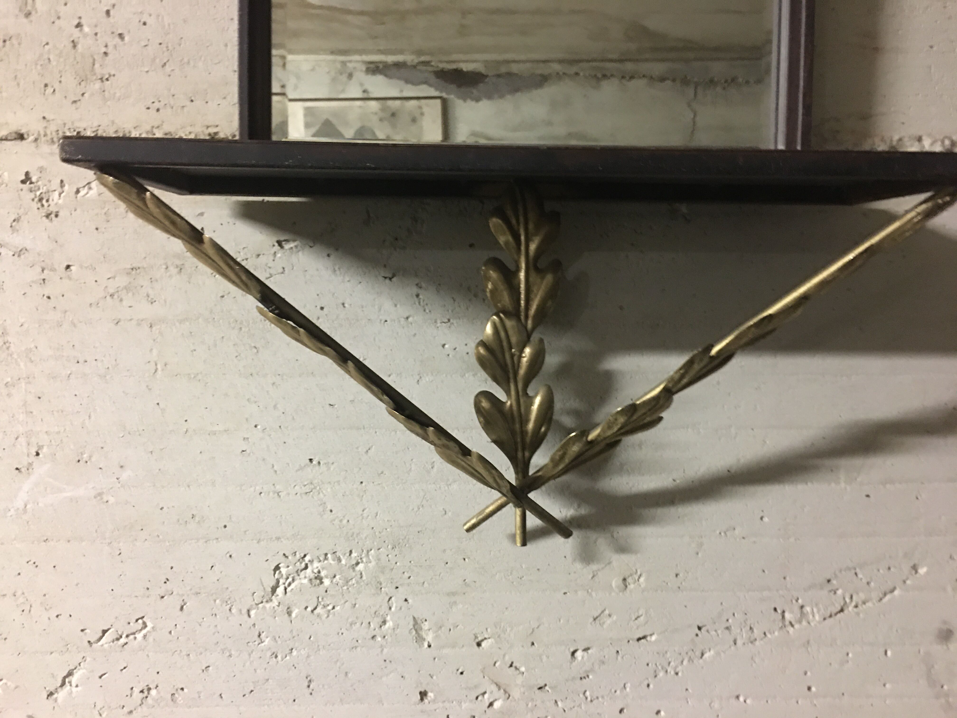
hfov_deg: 61.7
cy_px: 359
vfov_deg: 48.2
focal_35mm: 29
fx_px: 802
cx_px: 478
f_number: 2.2
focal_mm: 4.15
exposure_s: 1/4
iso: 125
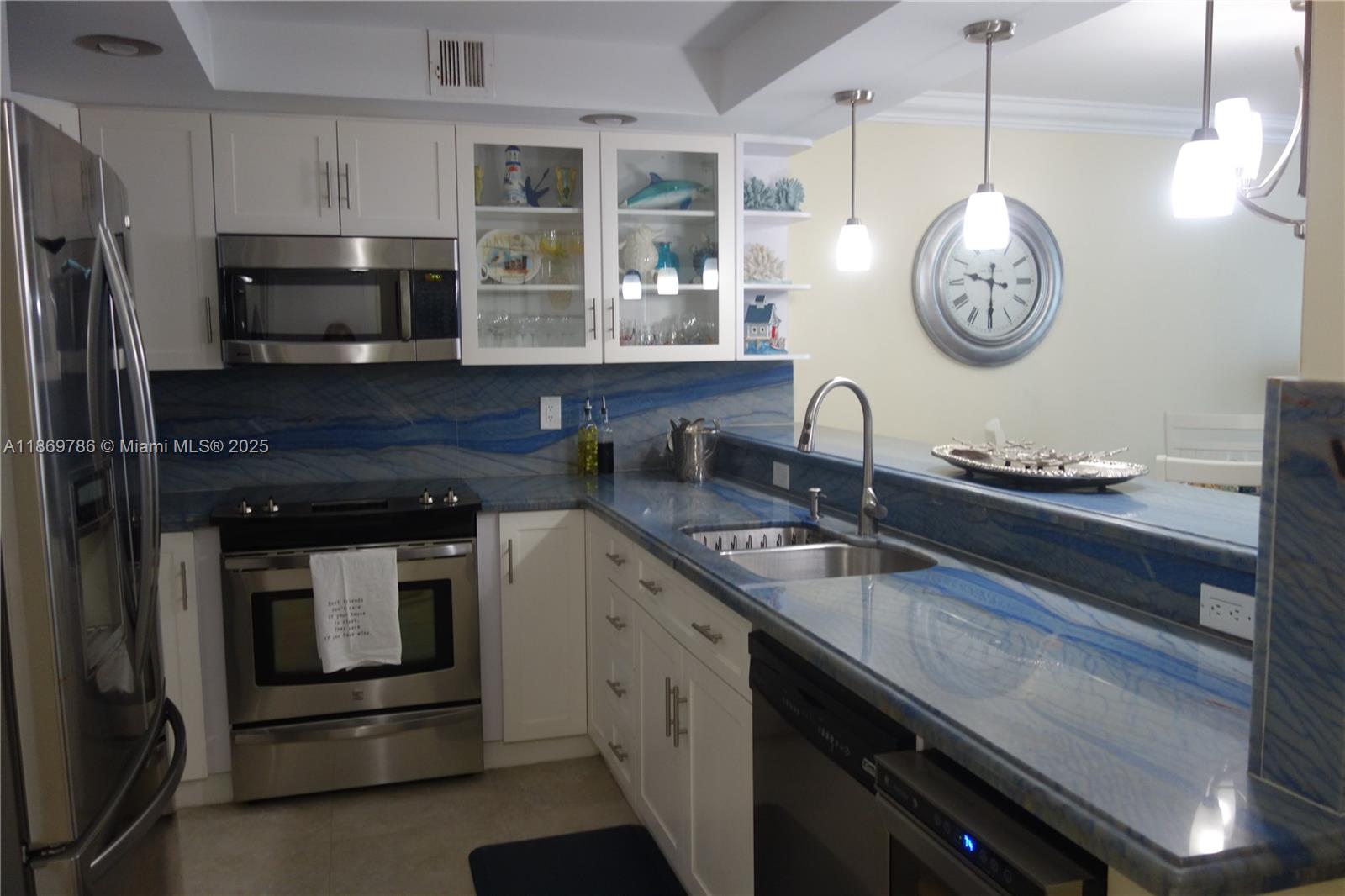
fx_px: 1046
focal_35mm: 28
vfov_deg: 46.4
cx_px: 672
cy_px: 448
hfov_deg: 65.5
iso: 320
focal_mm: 10.4
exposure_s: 1/80
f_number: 1.8
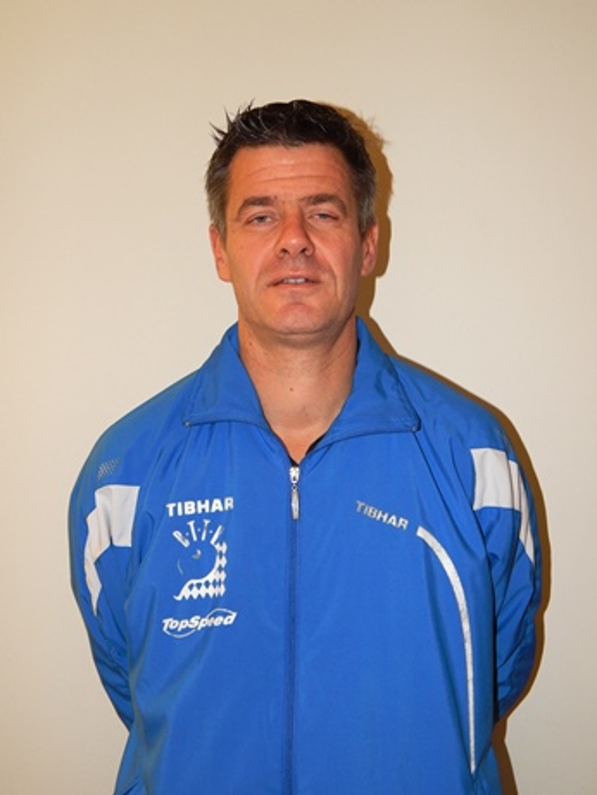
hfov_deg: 37.7
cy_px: 398
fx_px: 873
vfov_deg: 49.0
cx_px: 298
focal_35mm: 38
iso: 200
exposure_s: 1/30
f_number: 3.4
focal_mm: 6.8
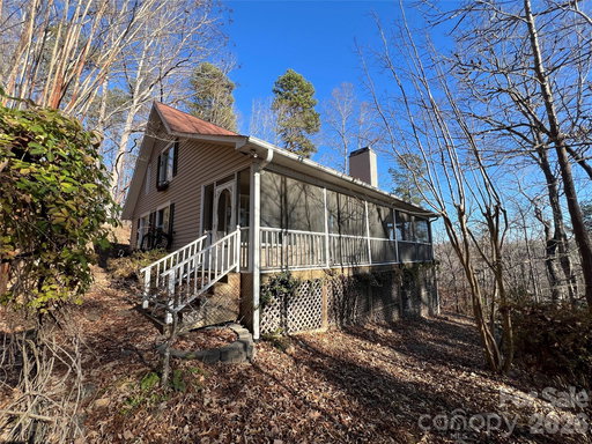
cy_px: 222
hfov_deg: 106.2
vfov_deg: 89.9
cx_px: 296
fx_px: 222
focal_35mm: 13
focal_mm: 1.57
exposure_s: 1/645
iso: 32
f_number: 1.8
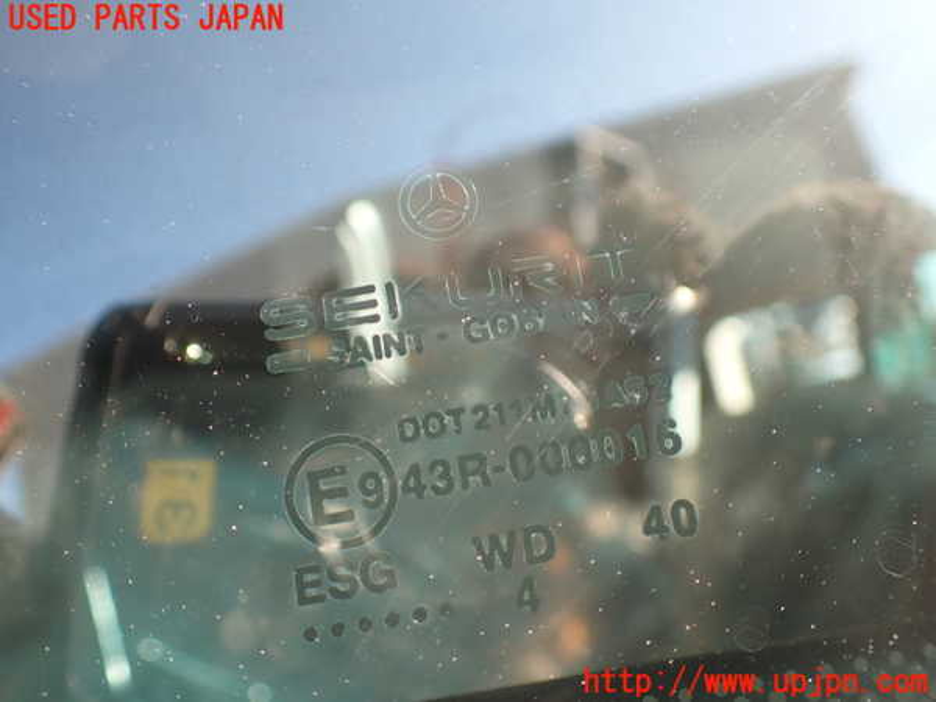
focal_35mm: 30
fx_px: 811
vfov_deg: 46.8
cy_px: 351
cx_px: 468
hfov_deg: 60.0
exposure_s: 1/125
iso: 200
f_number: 2.3
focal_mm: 5.4
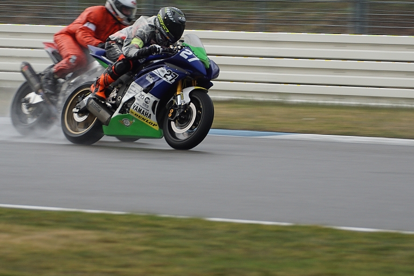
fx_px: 4600
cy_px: 62
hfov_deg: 5.2
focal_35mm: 400
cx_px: 168
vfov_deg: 3.4
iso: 125
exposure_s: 1/320
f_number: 5.6
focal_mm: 160
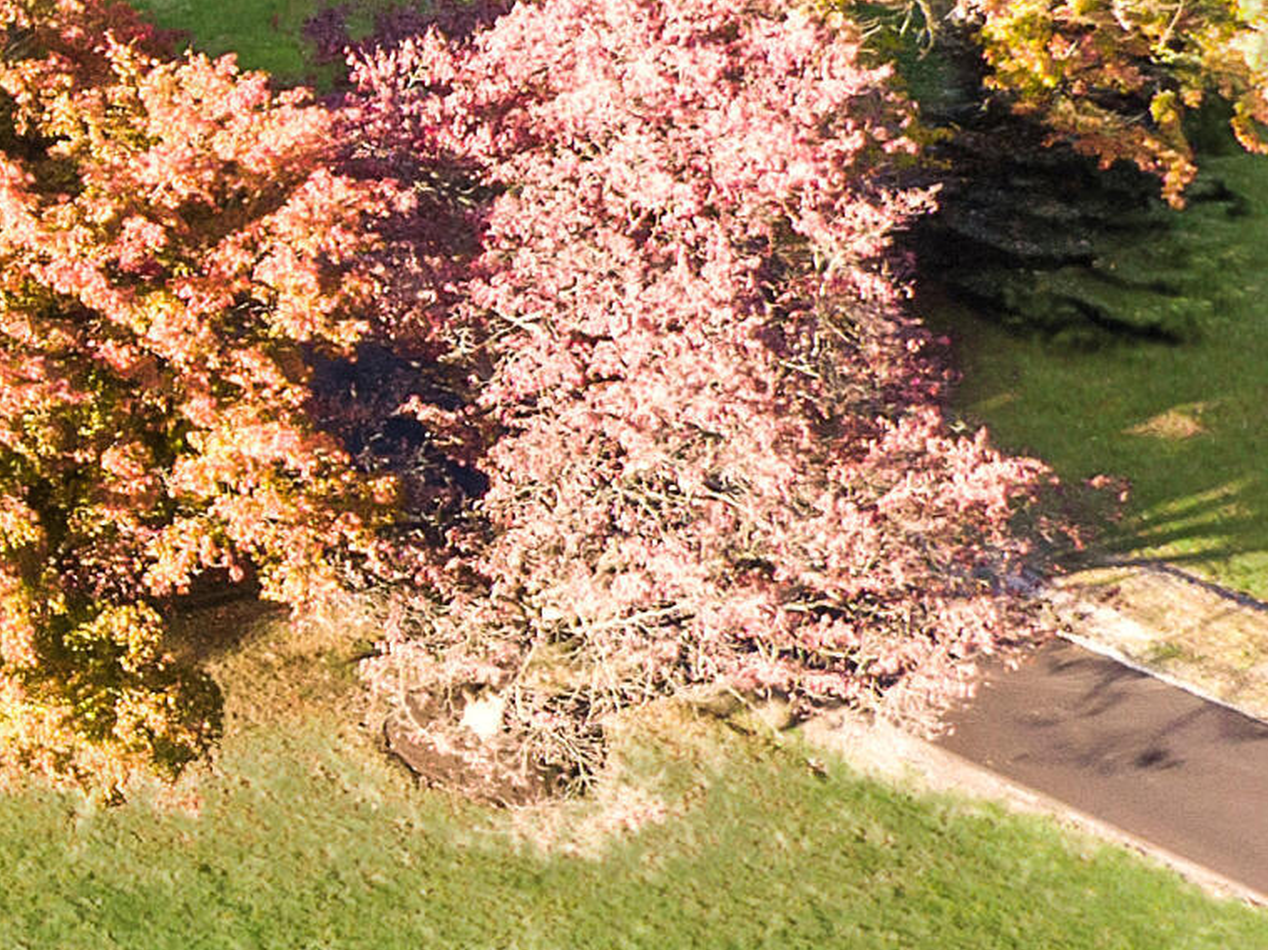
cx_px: -840
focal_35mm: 95
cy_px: 515
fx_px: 3479
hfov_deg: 17.6
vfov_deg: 15.6
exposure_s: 1/25
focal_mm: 4.39
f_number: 2.8
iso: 200
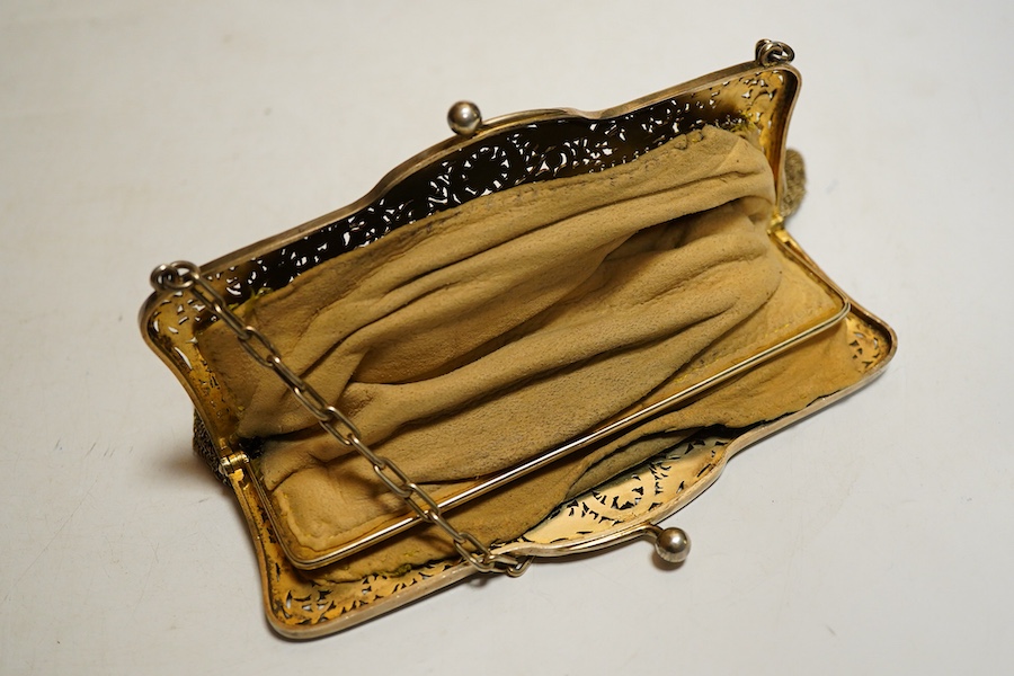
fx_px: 1267
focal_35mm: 45
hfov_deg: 43.6
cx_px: 507
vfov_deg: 29.9
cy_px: 338
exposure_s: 1/125
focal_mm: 30
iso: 1250
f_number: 3.5
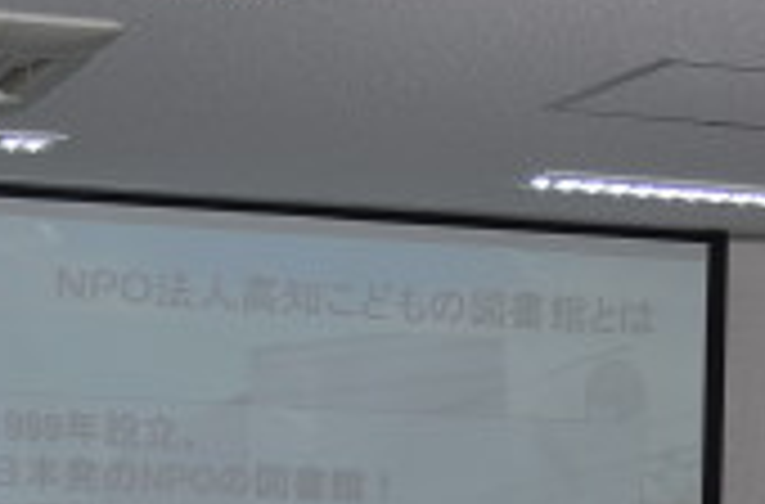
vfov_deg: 8.9
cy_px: 891
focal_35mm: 147
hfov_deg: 14.0
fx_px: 3112
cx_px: 585
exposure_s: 1/60
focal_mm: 26
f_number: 4.2
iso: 100
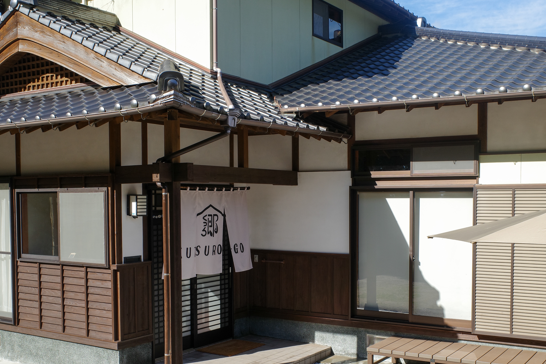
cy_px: 236
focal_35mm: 43
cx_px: 280
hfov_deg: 45.4
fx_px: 652
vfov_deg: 31.0
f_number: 8
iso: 100
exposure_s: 1/160
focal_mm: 18.3
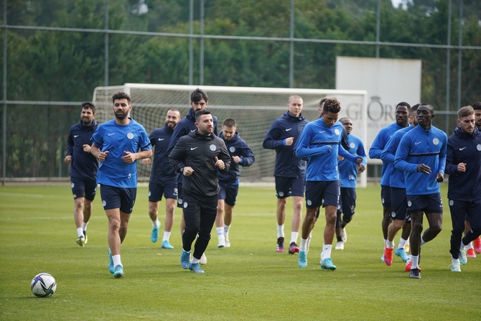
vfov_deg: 8.1
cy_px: 160
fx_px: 2272
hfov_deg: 12.1
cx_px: 240
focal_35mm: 170
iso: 500
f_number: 2.8
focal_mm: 170
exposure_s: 1/1250
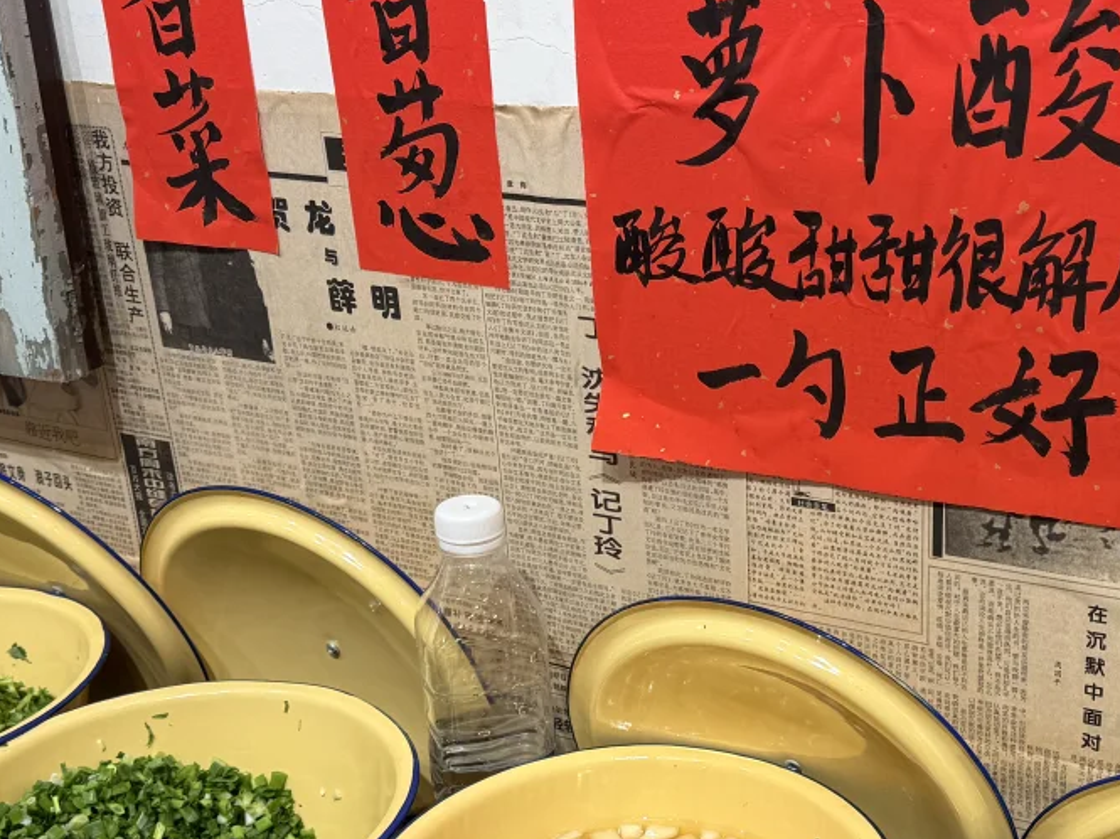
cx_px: 699
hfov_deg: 36.6
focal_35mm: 52
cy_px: 558
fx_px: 1682
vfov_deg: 27.8
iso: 50
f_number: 1.78
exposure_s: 1/121
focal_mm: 6.76
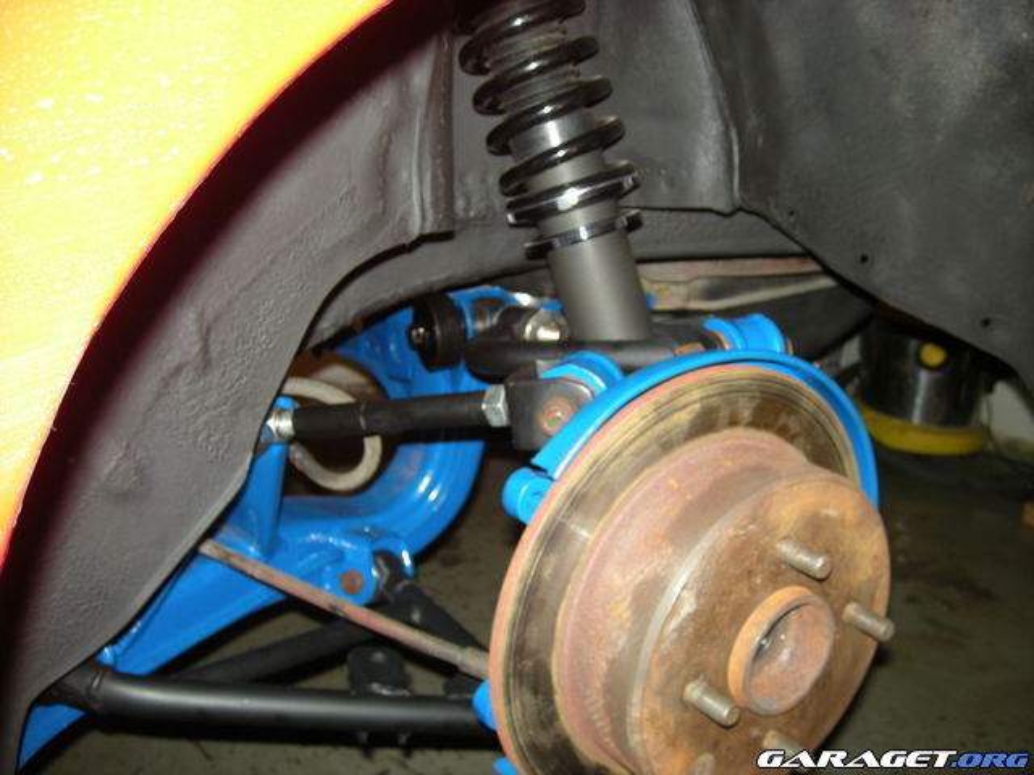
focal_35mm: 35
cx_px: 517
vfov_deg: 40.7
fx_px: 1045
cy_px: 388
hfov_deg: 52.6
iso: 88
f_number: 2.8
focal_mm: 5.7
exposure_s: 1/60
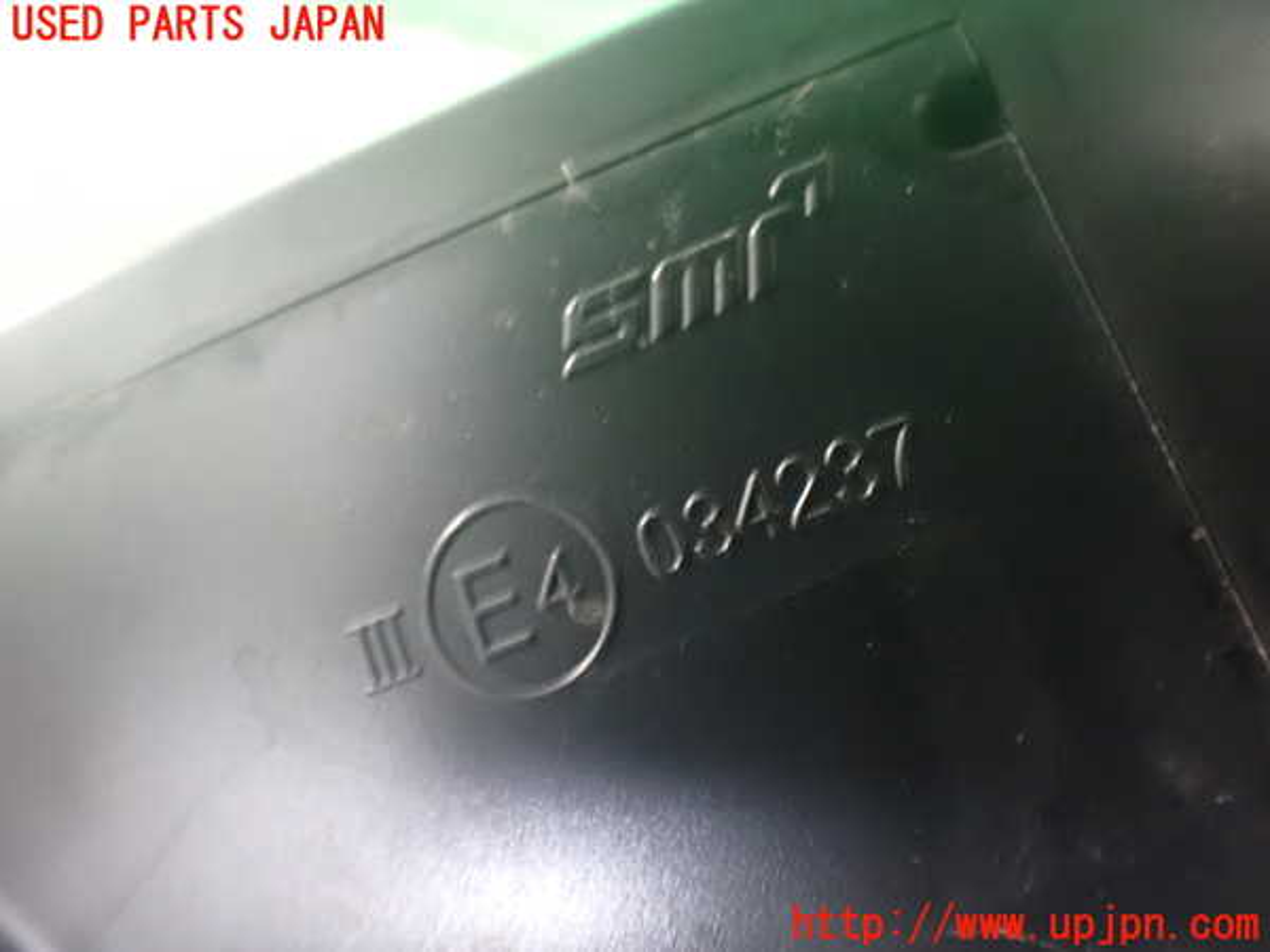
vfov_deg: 46.8
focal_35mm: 30
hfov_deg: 60.0
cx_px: 635
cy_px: 476
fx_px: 1101
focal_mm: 5.4
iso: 1600
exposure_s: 1/13
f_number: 2.3
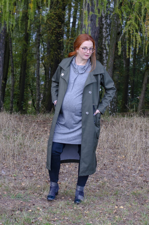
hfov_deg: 18.1
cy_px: 112
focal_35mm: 75
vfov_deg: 27.0
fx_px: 468
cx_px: 74
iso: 500
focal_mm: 50
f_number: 4.5
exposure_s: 1/100
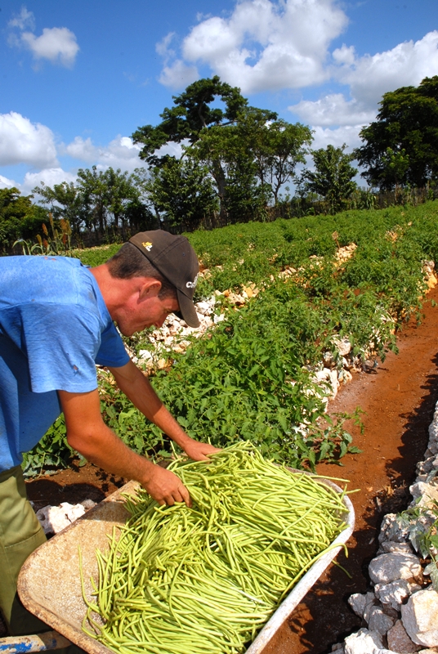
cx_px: 219
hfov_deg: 48.1
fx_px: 491
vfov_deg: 67.3
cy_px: 327
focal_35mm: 27
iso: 160
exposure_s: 1/125
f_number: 20
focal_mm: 18
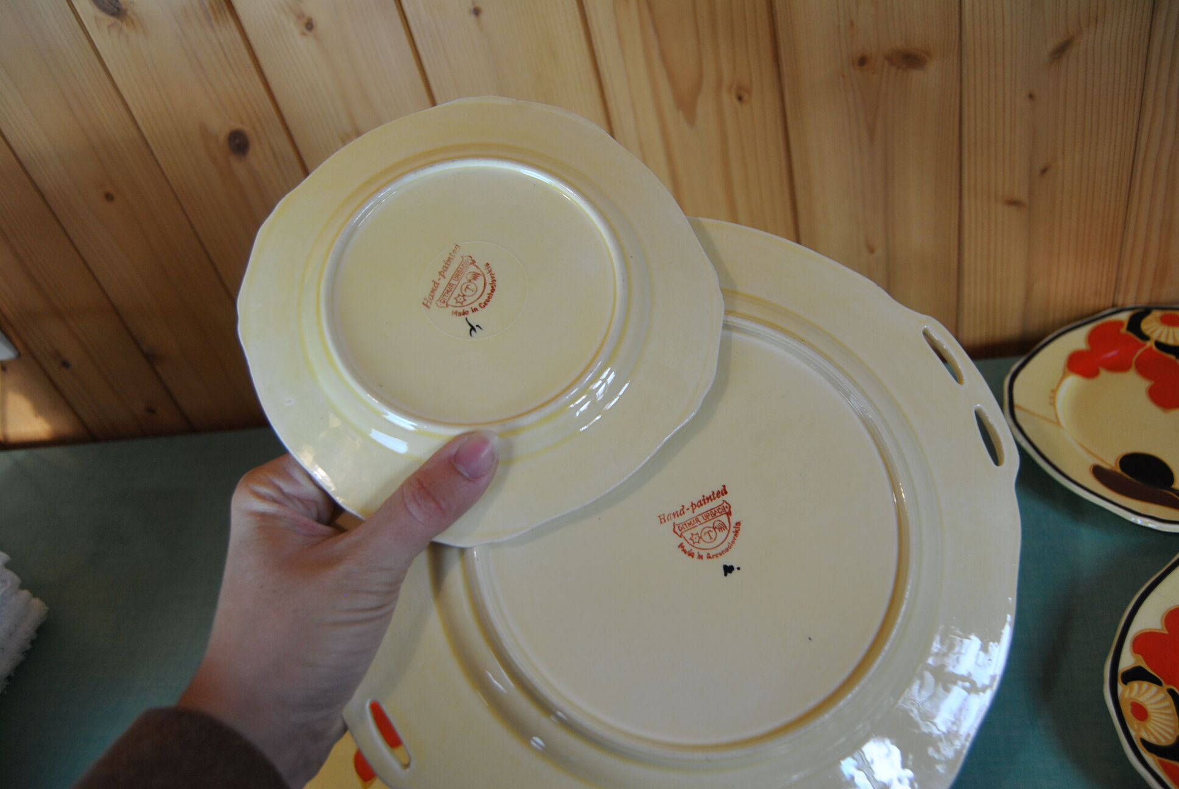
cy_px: 394
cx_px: 590
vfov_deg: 45.8
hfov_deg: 64.5
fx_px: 934
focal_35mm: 28
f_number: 3.5
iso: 220
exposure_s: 1/30
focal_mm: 19
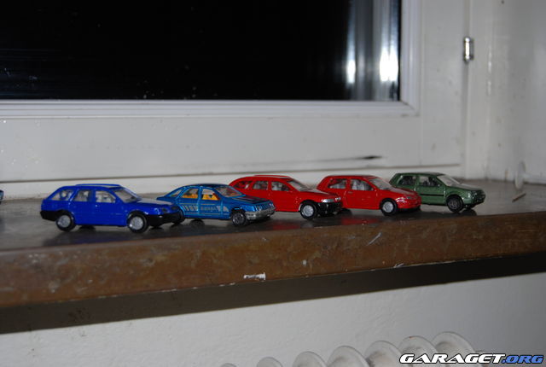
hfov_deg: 37.8
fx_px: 798
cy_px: 184
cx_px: 273
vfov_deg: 25.9
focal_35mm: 52
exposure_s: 1/60
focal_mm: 35
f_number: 4.8
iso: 200
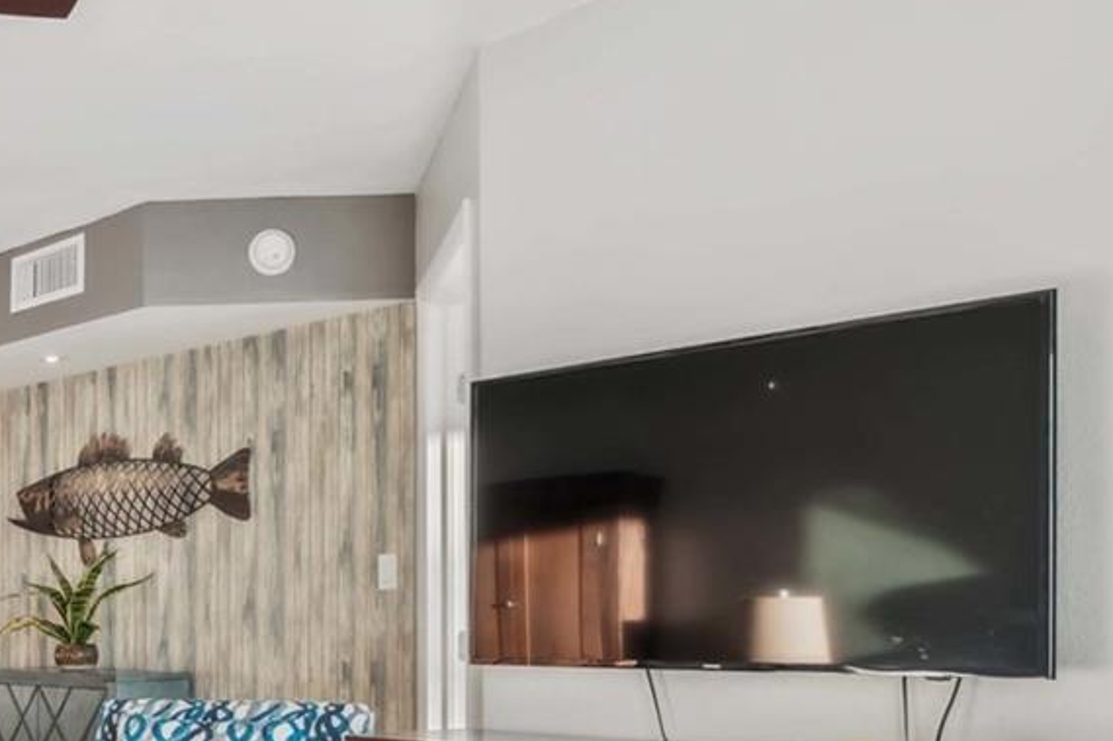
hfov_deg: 38.8
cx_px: 8
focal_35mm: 45
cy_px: 614
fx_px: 1391
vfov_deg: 29.1
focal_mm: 16
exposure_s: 1/4
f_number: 8
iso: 125
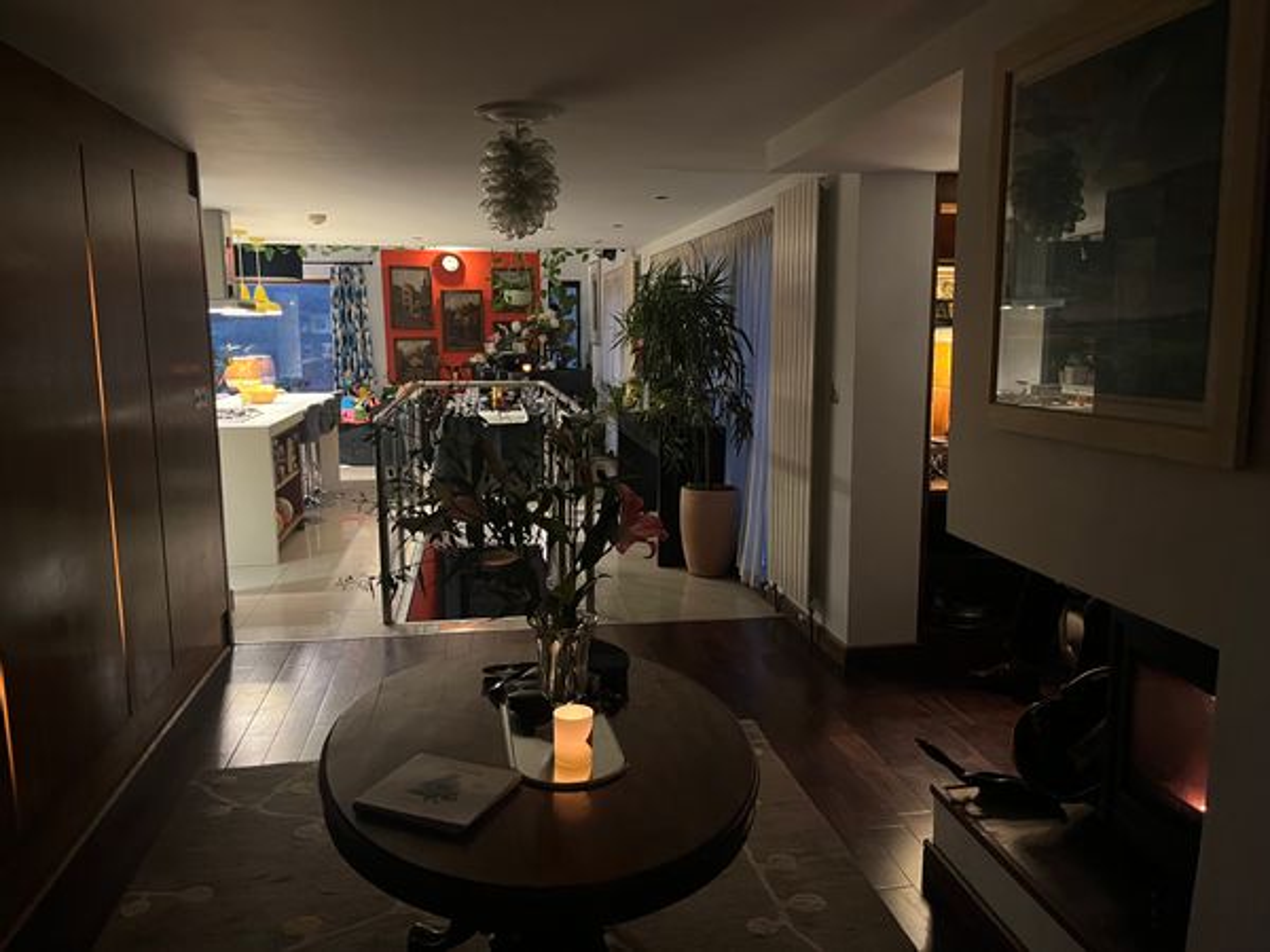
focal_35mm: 26
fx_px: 954
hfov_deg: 67.3
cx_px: 635
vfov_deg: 53.1
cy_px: 476
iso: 640
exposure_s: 1/25
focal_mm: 5.1
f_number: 1.6
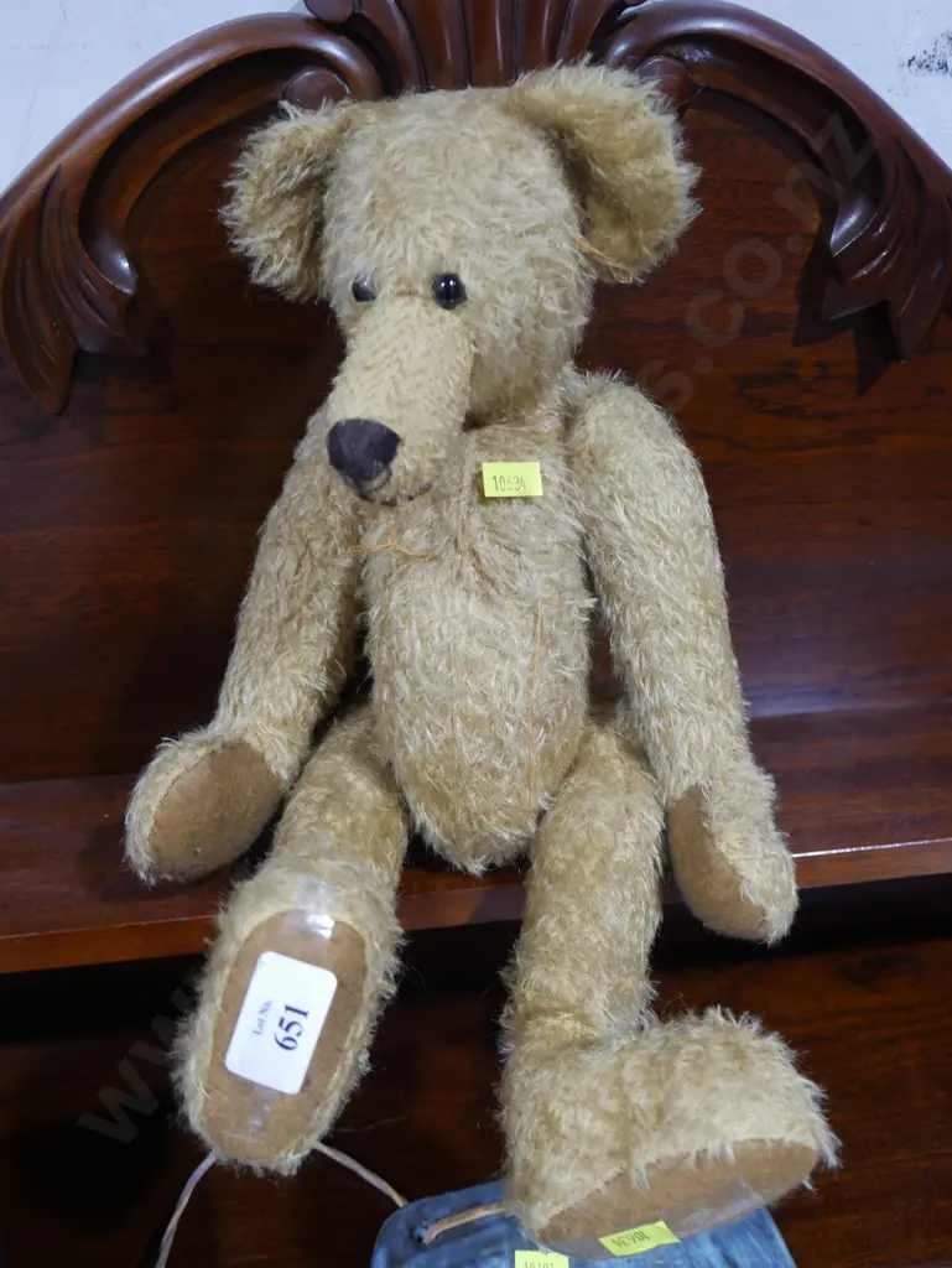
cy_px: 634
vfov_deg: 51.3
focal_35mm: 36
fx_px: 1319
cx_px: 476
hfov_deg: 39.7
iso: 800
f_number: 4
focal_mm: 18
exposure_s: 1/60
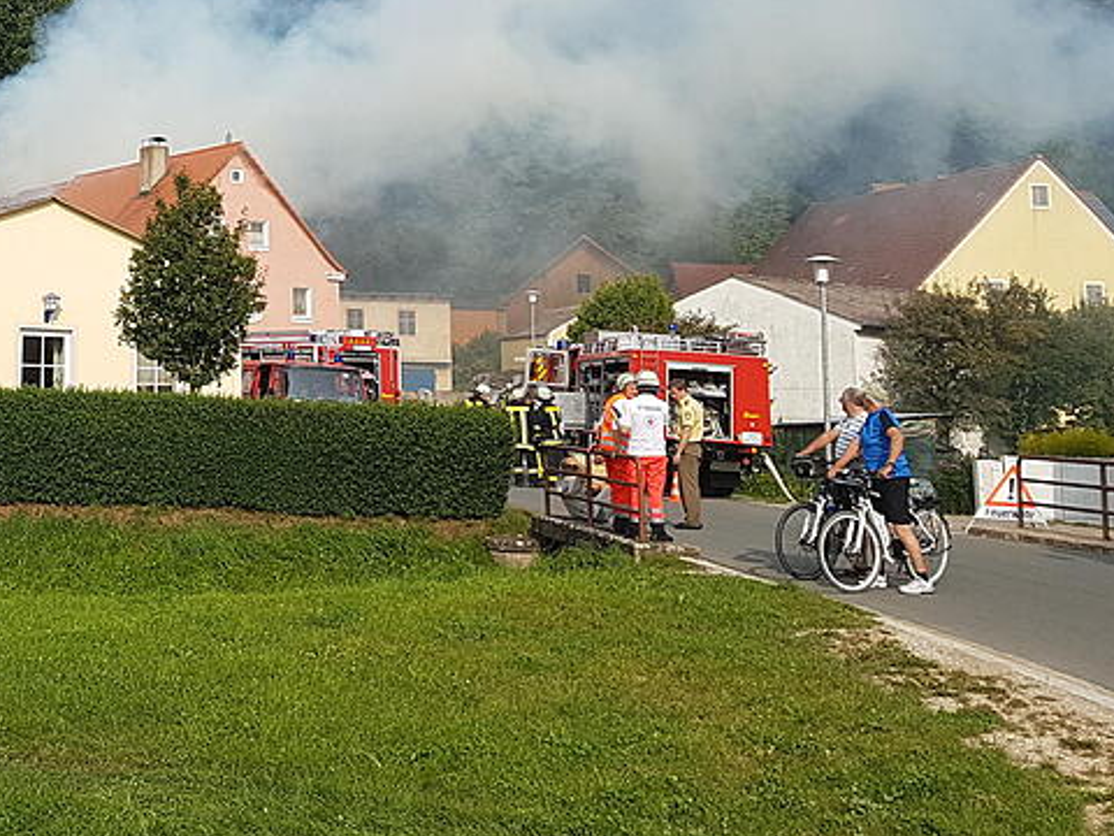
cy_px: 102
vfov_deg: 27.2
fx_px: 1673
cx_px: 9
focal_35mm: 52
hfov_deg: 33.7
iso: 40
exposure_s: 1/1948
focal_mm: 4.2
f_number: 1.7
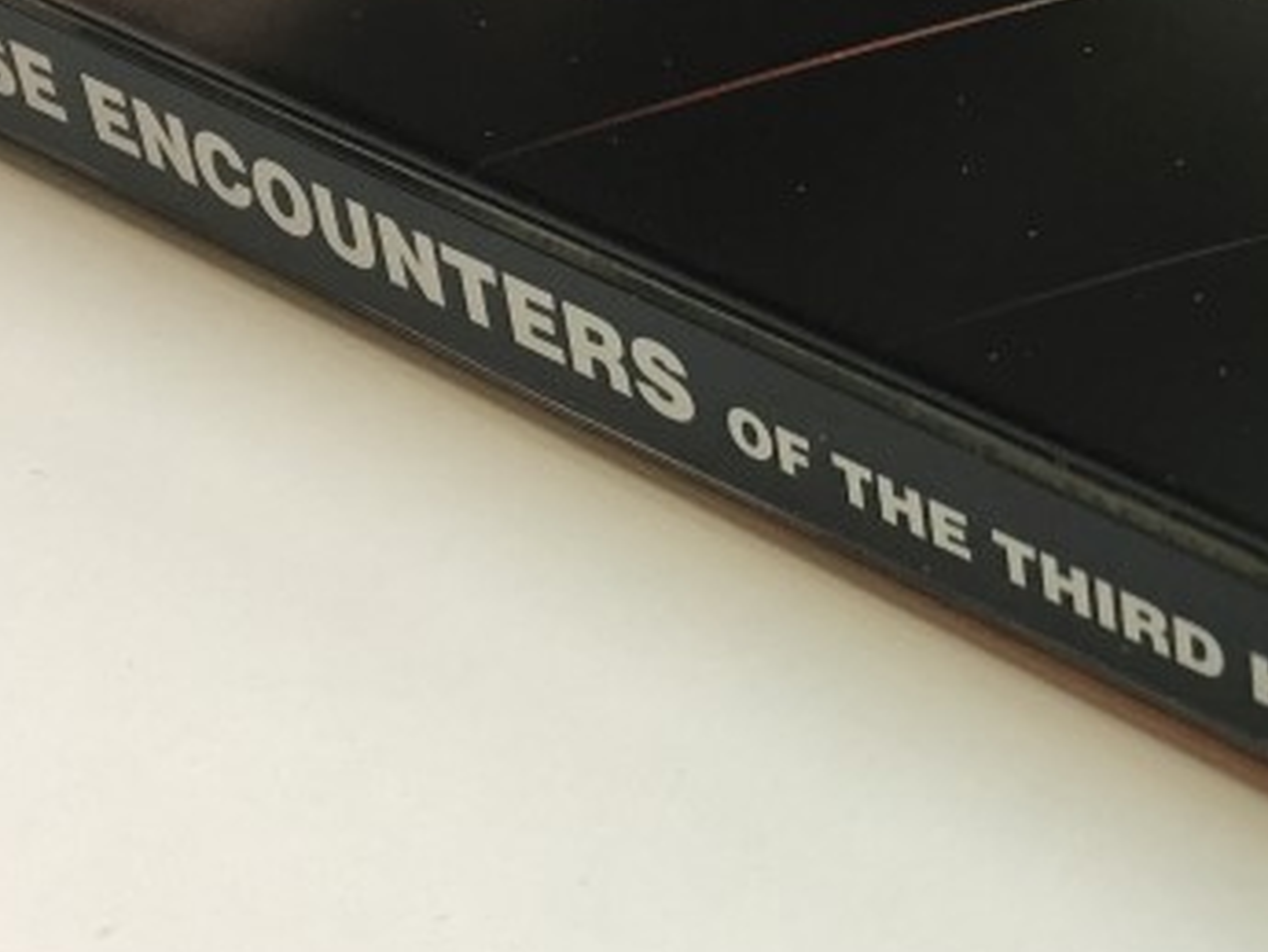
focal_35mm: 86
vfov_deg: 17.0
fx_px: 3151
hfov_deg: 21.8
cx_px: 1308
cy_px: 180
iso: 64
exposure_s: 1/17
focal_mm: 4.15
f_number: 2.2
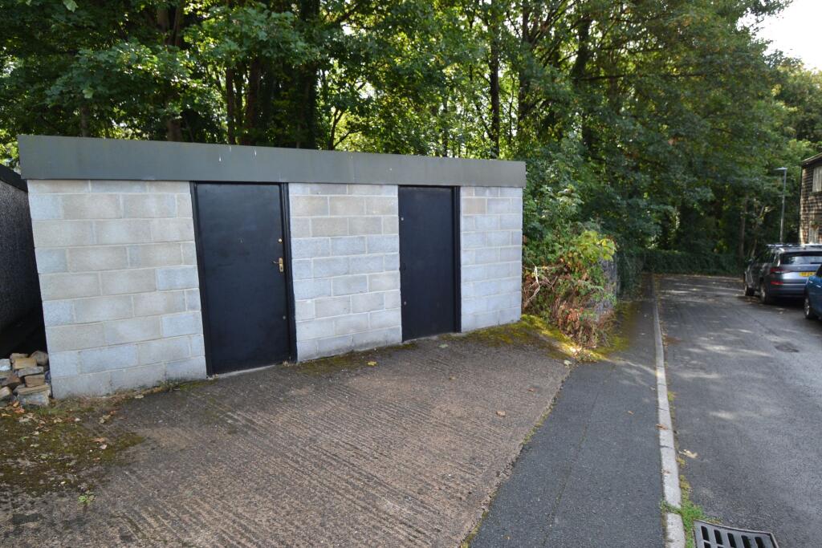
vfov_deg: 67.4
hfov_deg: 90.0
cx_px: 411
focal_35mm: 18
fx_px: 411
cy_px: 274
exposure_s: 1/125
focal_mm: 12
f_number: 5.6
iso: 220
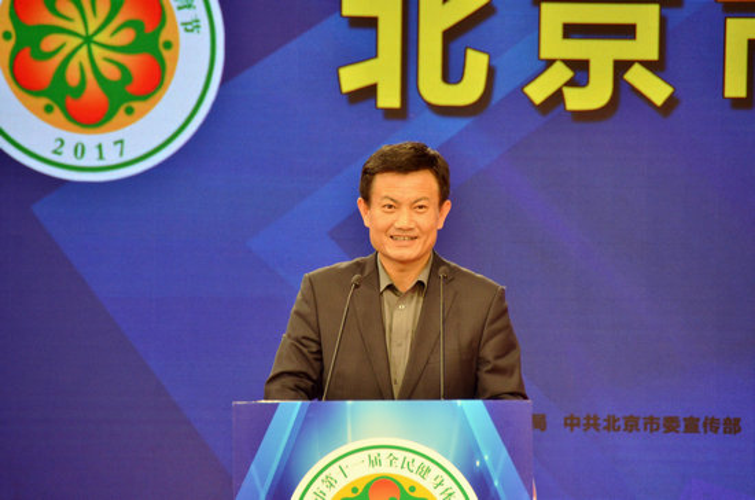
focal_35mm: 300
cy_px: 250
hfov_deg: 6.9
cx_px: 378
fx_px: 6277
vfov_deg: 4.6
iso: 1250
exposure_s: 1/100
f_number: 5.6
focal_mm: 200
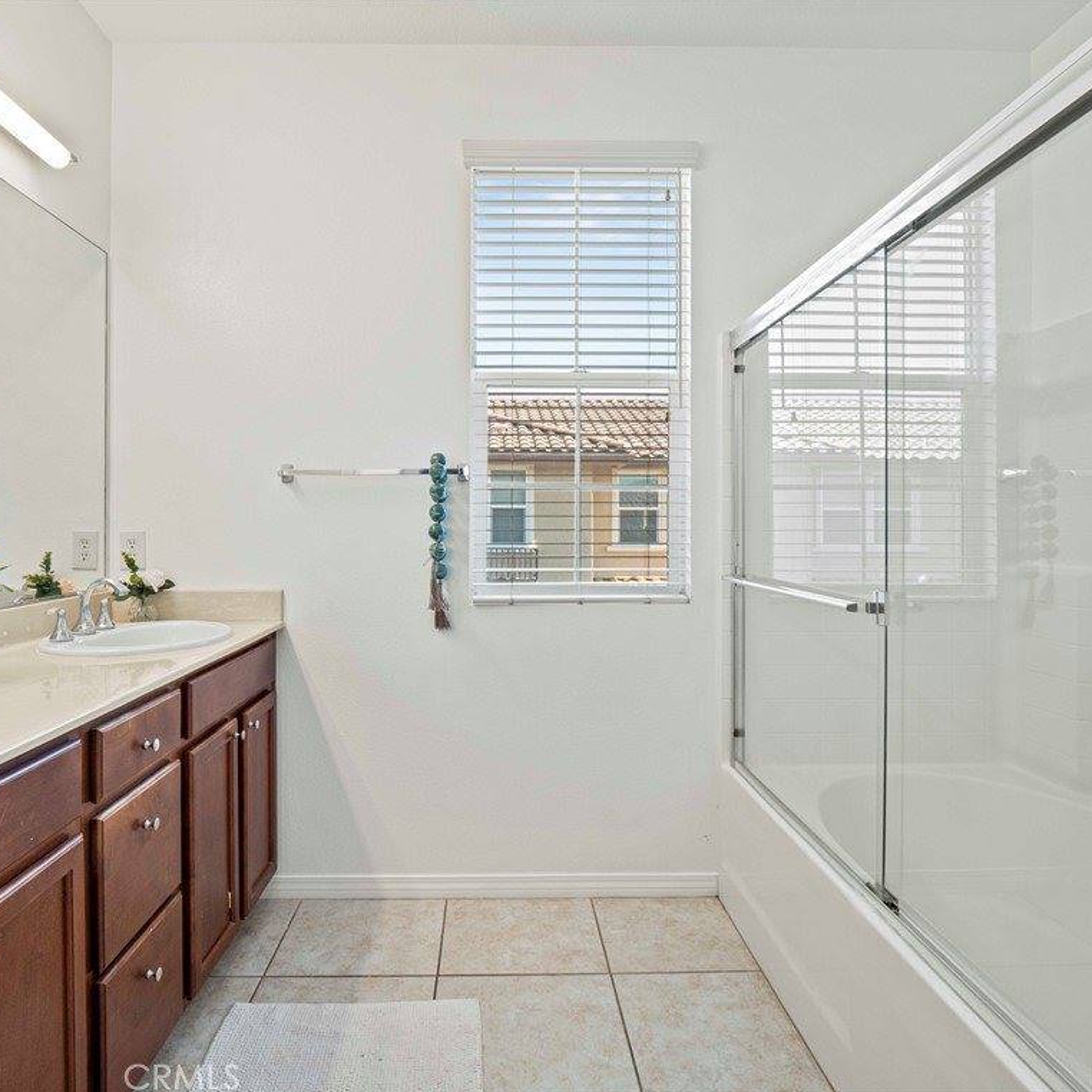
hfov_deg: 77.6
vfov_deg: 77.7
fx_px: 678
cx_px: 510
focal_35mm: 19
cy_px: 547
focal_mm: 8
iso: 200
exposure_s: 1/5
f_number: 8
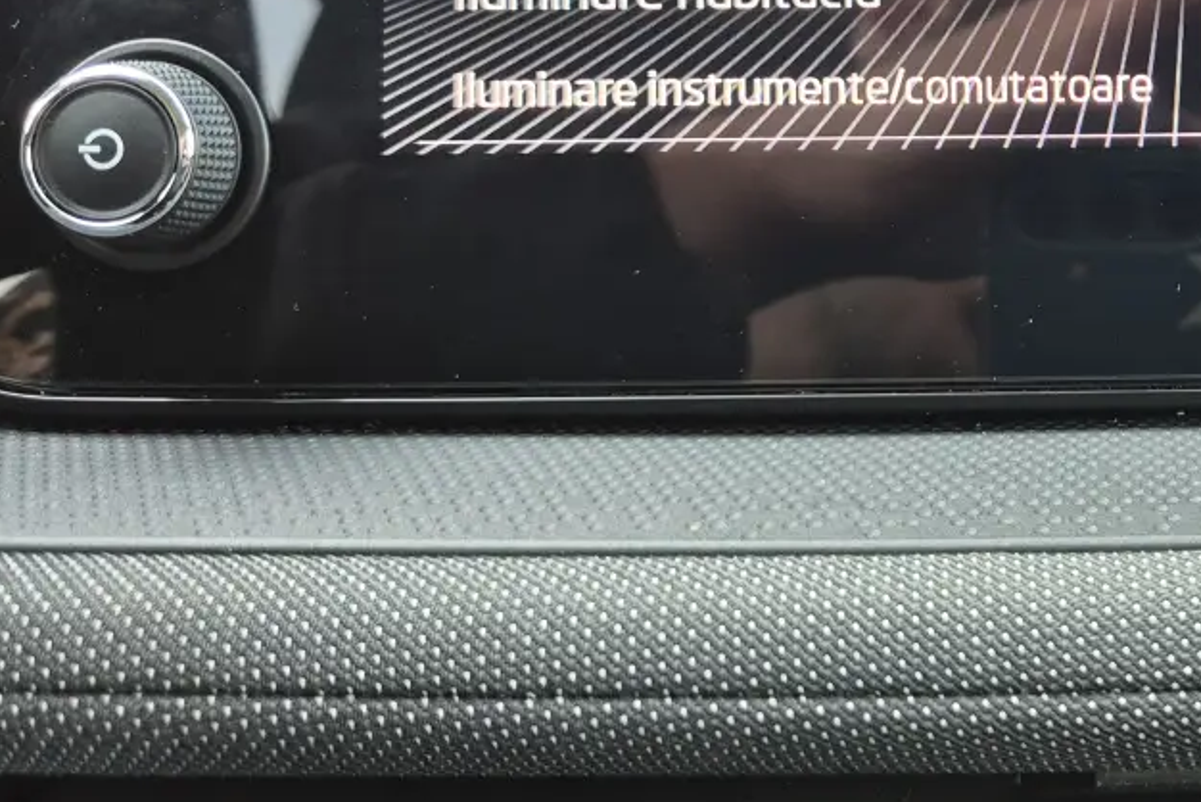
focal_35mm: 55
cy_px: 129
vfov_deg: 24.2
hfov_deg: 33.5
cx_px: 1166
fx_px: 1836
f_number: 1.8
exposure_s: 1/100
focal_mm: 5.4
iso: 160
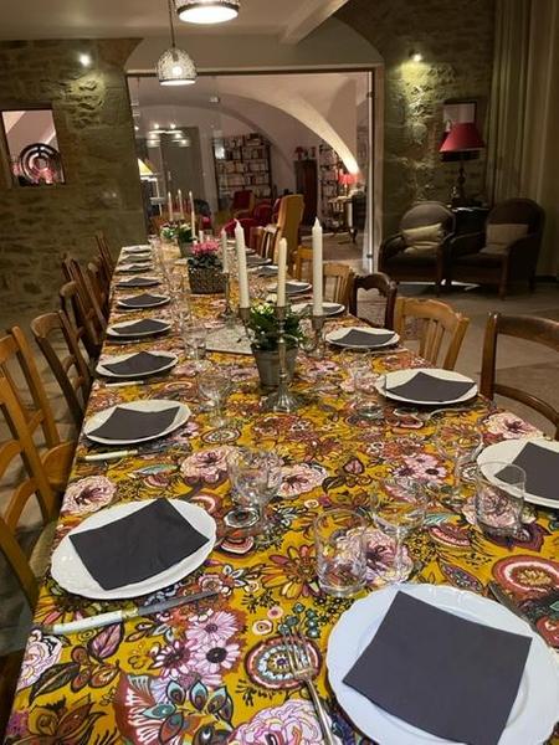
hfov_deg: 53.1
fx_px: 560
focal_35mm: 26
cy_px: 372
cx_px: 280
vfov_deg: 67.3
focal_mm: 4.2
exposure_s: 1/33
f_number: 1.6
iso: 500
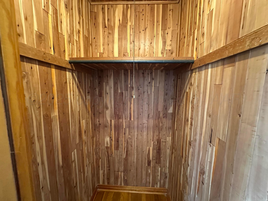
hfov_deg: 102.1
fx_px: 108
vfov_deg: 85.7
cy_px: 100
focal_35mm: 14
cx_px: 134
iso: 1000
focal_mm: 2.22
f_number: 2.2
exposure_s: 1/40
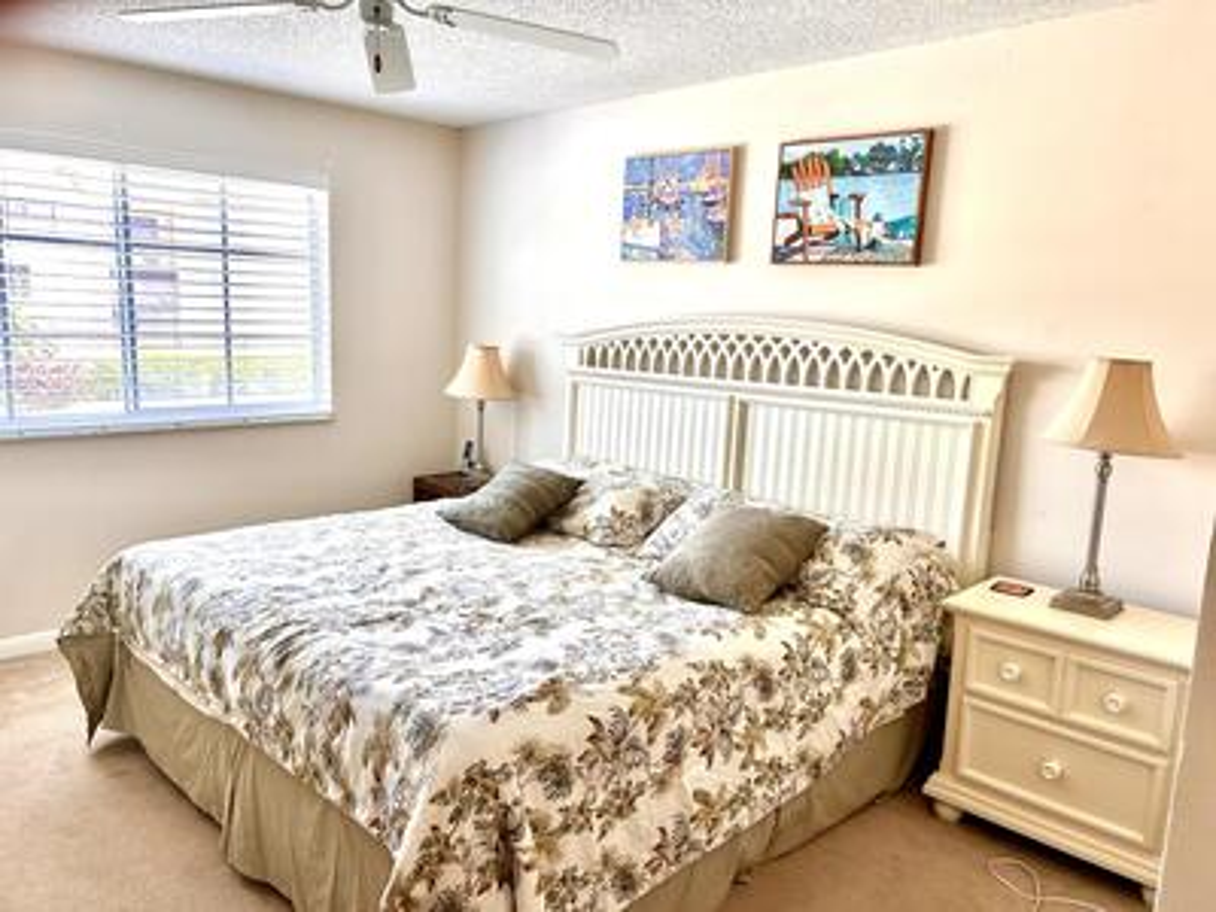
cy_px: 456
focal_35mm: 26
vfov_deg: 53.1
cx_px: 608
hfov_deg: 67.3
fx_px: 913
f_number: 1.5
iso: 64
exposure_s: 1/121
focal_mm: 5.7
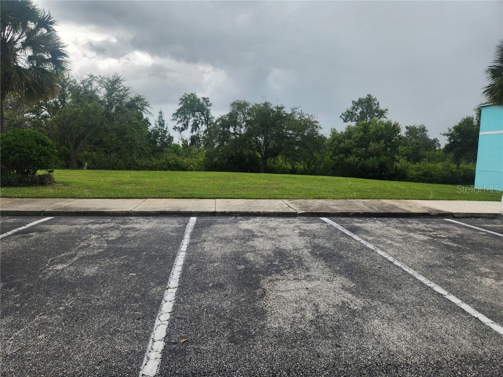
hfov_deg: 73.9
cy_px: 188
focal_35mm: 23
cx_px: 252
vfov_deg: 58.9
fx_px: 334
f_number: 1.8
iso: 20
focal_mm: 5.4
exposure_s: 1/852
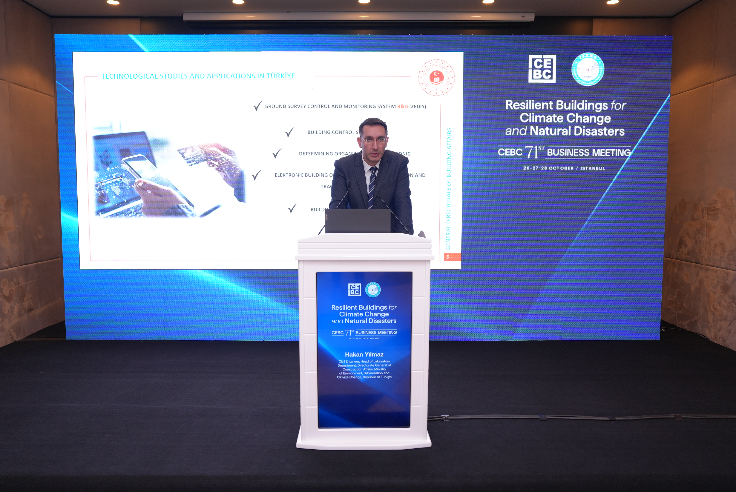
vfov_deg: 45.0
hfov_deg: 63.6
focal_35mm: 29
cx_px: 368
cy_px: 246
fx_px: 593
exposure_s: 1/200
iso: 500
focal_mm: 29
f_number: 2.8
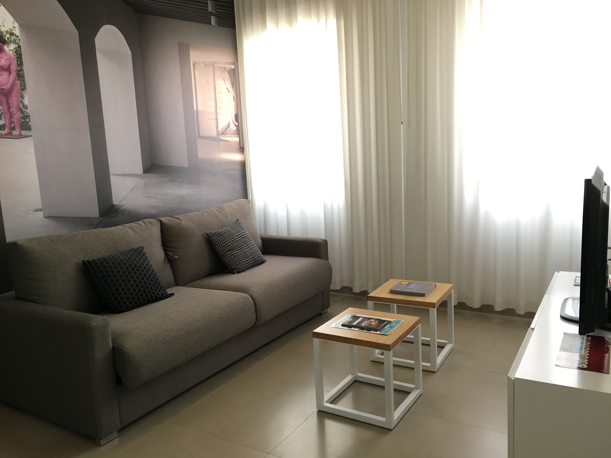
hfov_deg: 61.7
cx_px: 306
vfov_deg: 48.2
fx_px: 512
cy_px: 229
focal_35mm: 29
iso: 125
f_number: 2.2
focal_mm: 4.15
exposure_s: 1/33
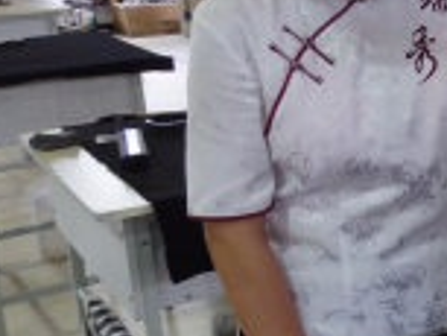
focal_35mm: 80
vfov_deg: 18.4
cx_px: 698
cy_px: 104
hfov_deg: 20.4
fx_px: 1034
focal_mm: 4.5
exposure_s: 1/30
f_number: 3
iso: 320
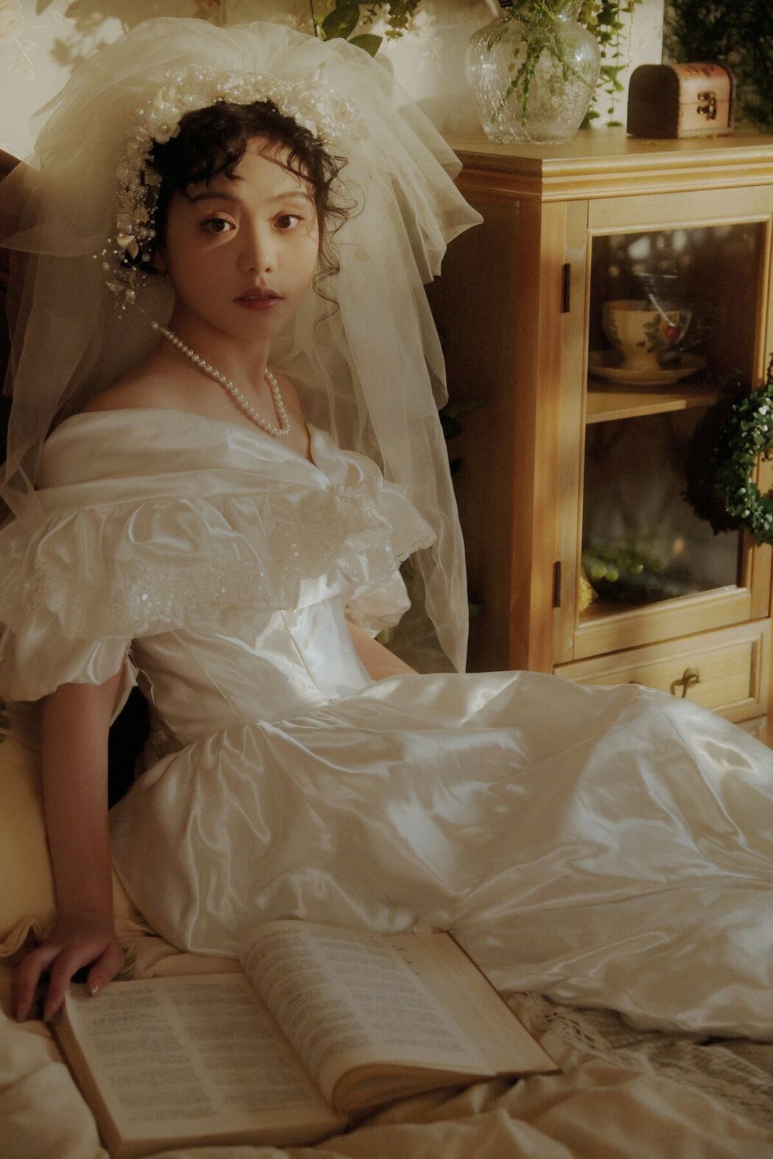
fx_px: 2287
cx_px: 386
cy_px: 580
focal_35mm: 71
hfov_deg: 19.2
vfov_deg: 28.5
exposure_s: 1/1000
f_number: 2.8
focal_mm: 47
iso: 800
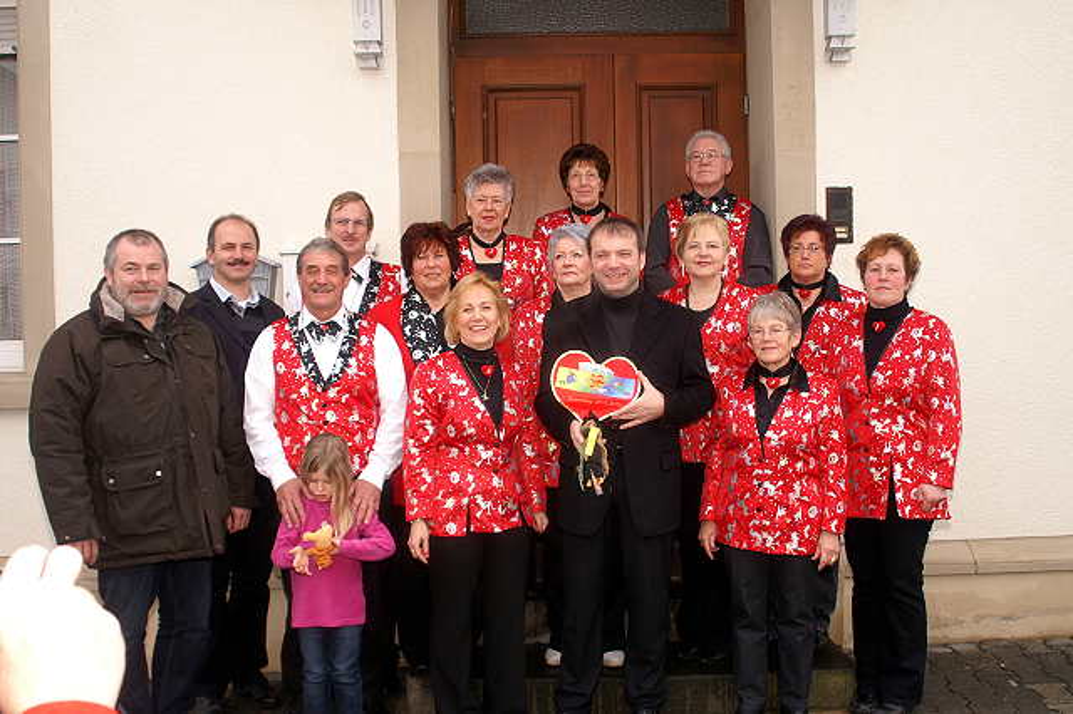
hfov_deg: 53.2
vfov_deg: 36.8
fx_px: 1072
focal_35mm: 36
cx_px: 536
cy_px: 357
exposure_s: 1/90
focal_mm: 24
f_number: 4.5
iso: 100
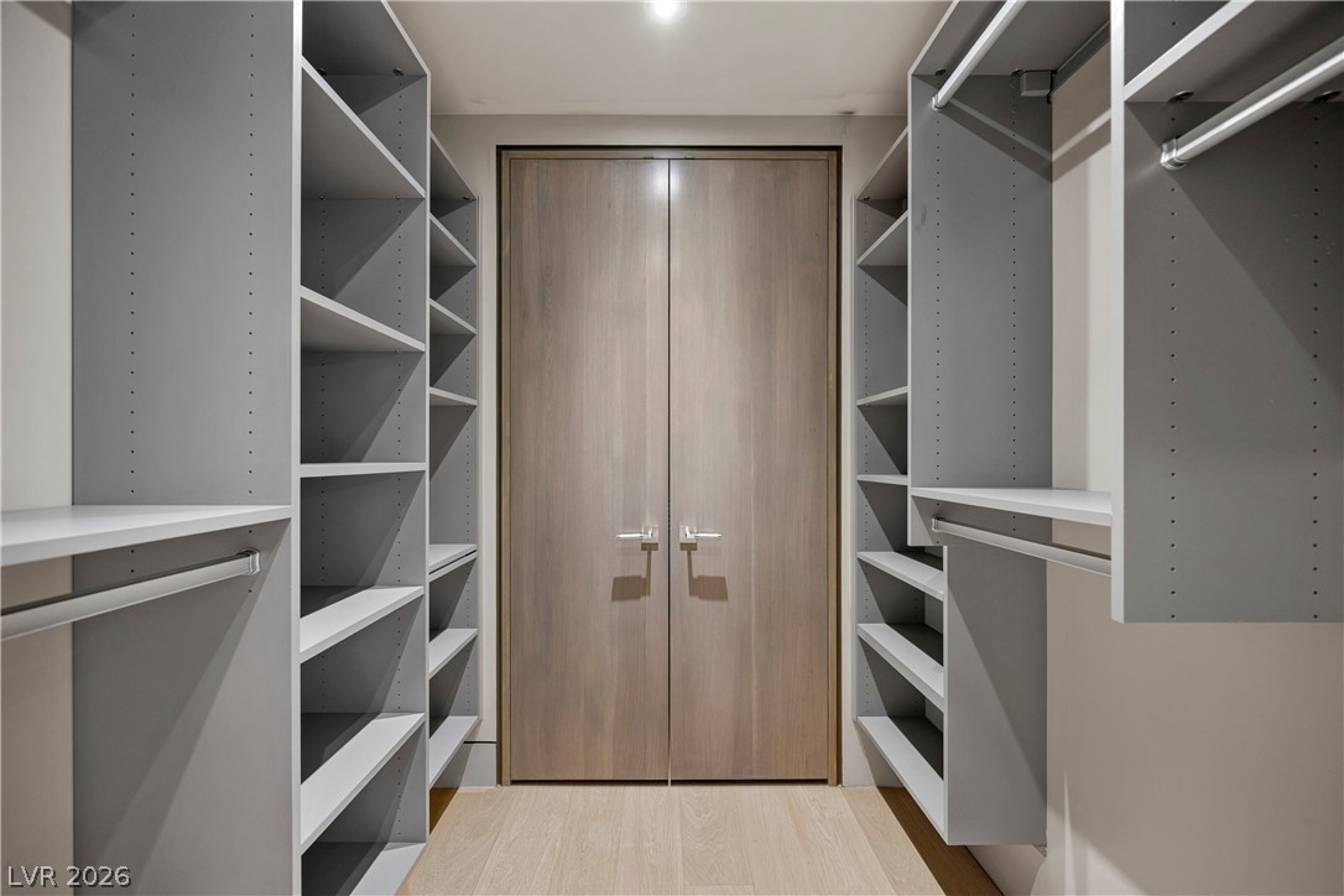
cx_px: 672
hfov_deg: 104.3
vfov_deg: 81.2
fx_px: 523
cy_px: 448
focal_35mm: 14
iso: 500
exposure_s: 1/1.25
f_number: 4
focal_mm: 14
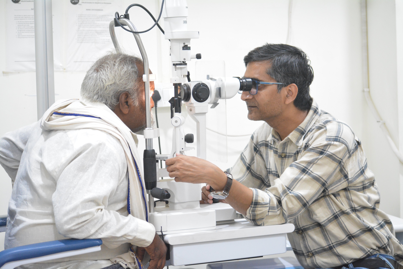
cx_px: 202
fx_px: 1176
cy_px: 134
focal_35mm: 105
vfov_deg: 13.0
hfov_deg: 19.5
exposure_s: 1/30
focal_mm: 70
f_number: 7.1
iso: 2500
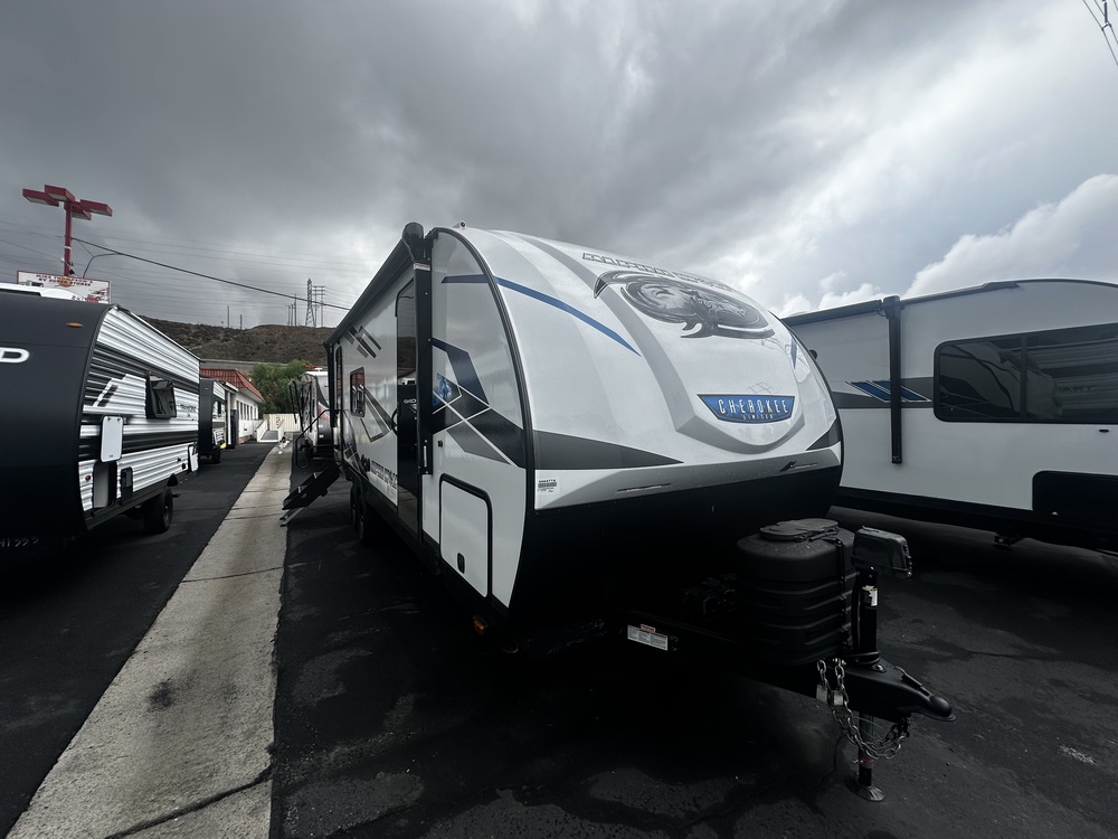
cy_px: 420
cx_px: 559
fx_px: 452
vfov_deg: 85.7
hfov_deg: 102.1
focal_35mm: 14
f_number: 2.2
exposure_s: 1/801
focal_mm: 2.22
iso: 40
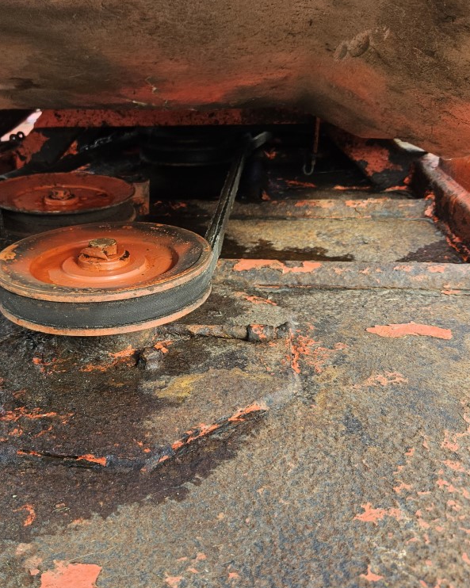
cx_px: 165
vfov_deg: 57.2
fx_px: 539
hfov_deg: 46.5
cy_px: 302
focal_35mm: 31
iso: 100
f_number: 1.8
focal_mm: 5.4
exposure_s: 1/180
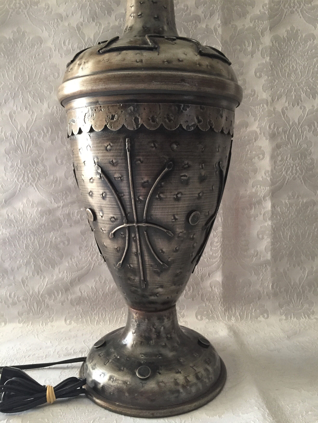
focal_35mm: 29
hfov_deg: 48.2
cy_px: 212
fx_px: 355
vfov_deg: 61.7
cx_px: 159
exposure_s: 1/33
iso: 200
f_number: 2.2
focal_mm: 4.15
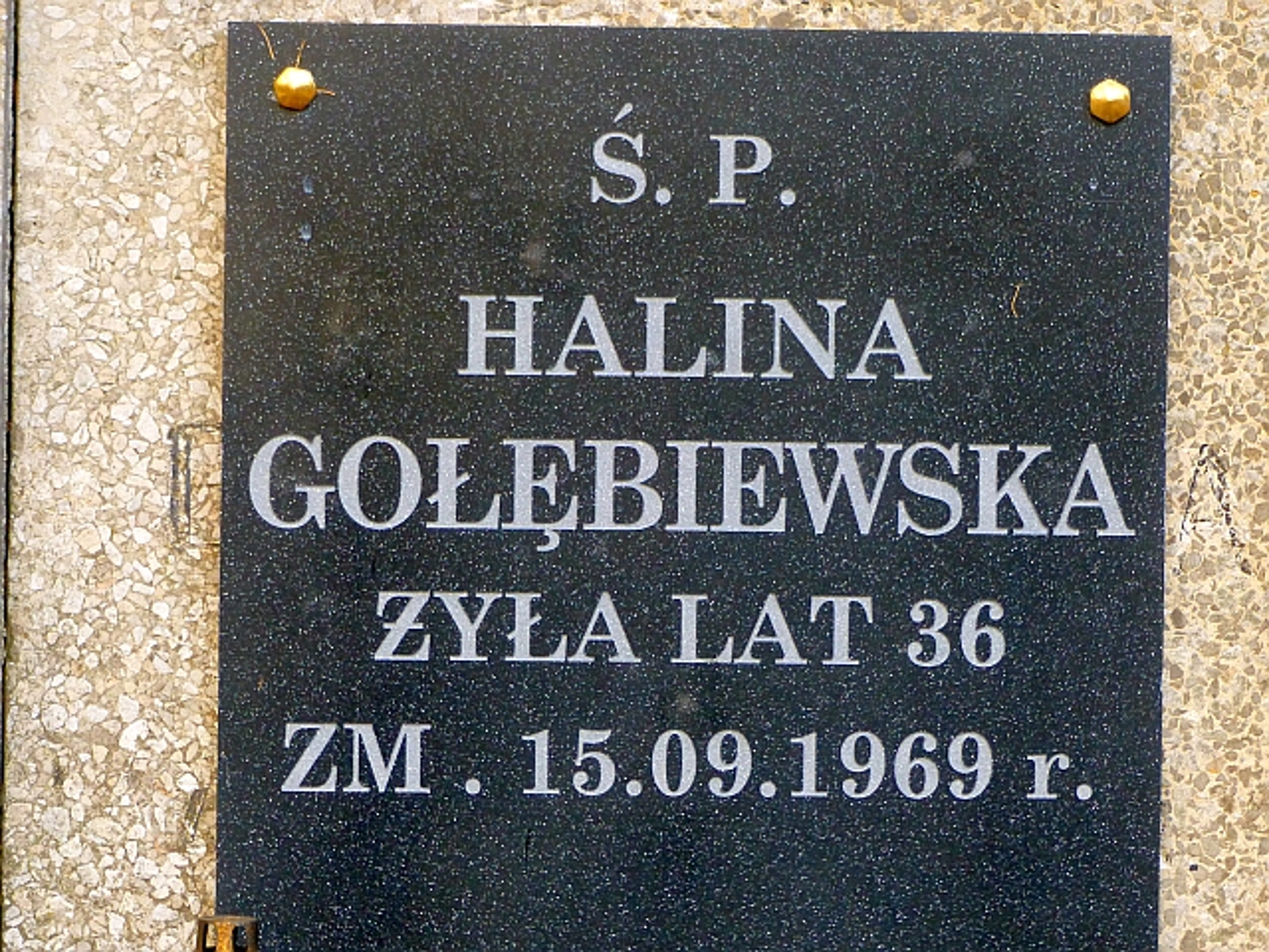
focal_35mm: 214
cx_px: 634
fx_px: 7845
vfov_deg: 6.9
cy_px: 476
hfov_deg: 9.2
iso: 250
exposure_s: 1/80
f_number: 2.8
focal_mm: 38.5
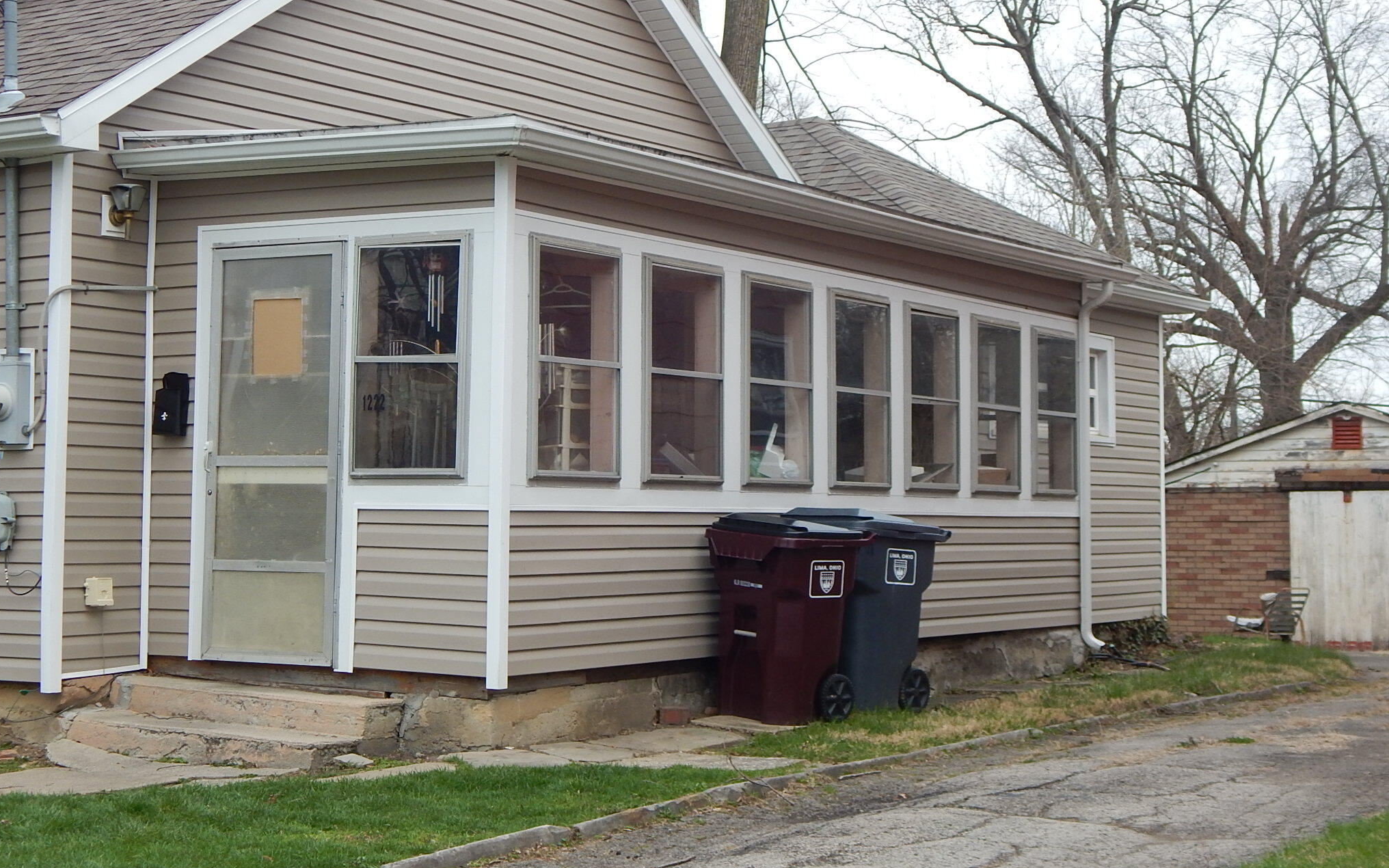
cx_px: 679
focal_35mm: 64
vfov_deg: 20.3
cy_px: 369
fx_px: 2423
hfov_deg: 32.0
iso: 125
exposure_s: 1/100
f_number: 3.8
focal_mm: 9.7
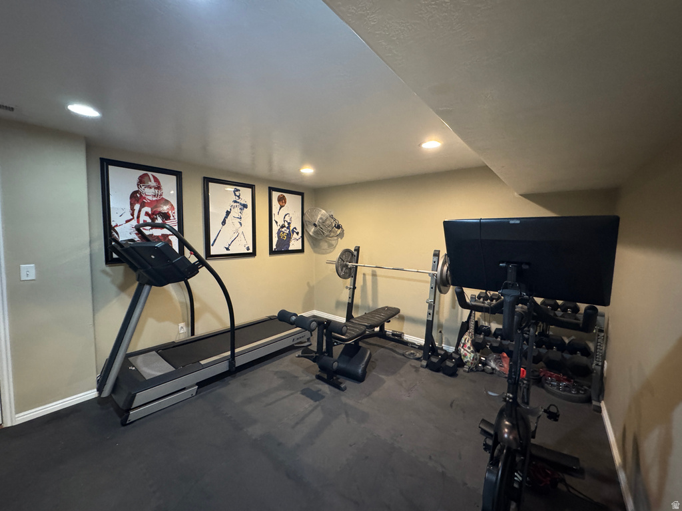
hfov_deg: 102.1
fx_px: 276
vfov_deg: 85.7
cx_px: 341
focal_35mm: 14
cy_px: 256
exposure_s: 1/60
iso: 1000
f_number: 2.2
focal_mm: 2.22
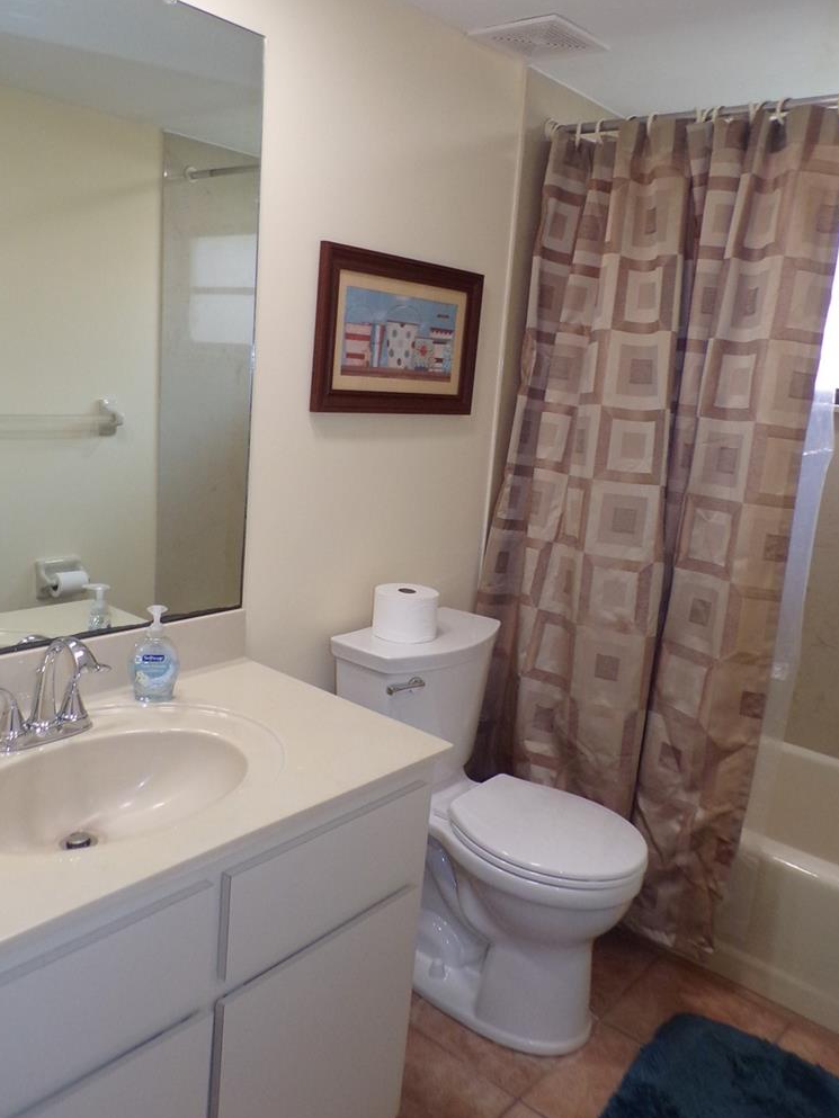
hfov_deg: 48.2
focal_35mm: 29
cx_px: 426
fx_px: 937
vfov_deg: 61.6
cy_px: 529
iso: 200
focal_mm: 4.3
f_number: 3
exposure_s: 1/60
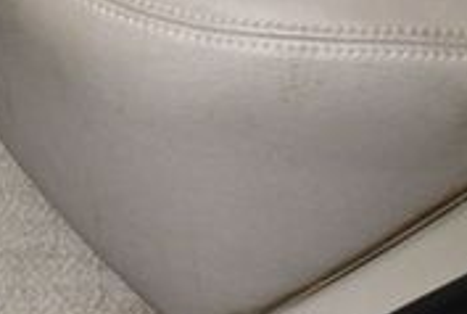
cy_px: 393
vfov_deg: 10.4
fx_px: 1691
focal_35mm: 130
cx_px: -61
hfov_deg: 15.3
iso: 2200
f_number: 3.5
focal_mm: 18
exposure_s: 1/125
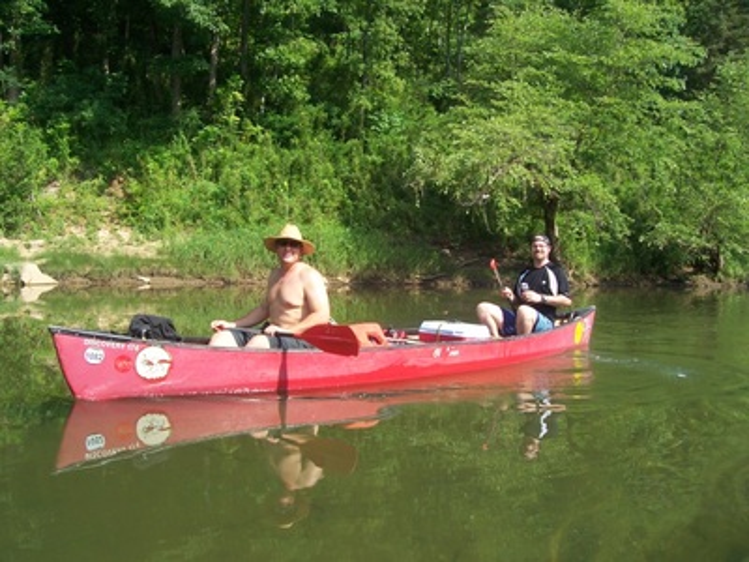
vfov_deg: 41.8
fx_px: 736
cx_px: 374
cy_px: 281
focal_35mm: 34
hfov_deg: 54.0
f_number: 5.6
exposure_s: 1/250
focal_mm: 5.6
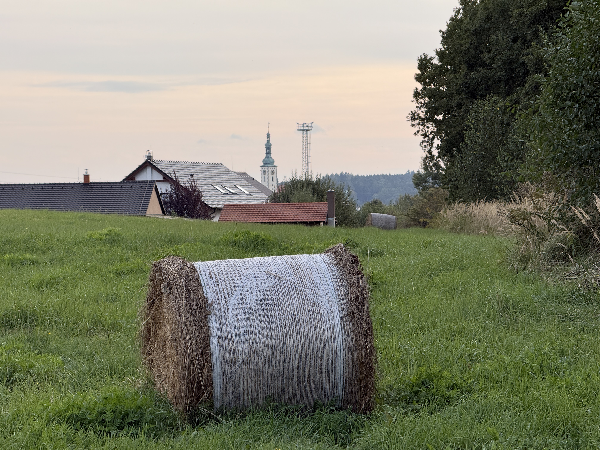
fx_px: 2080
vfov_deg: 12.3
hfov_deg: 16.4
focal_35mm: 120
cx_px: 300
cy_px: 225
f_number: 2.8
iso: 50
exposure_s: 1/208
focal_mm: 15.66
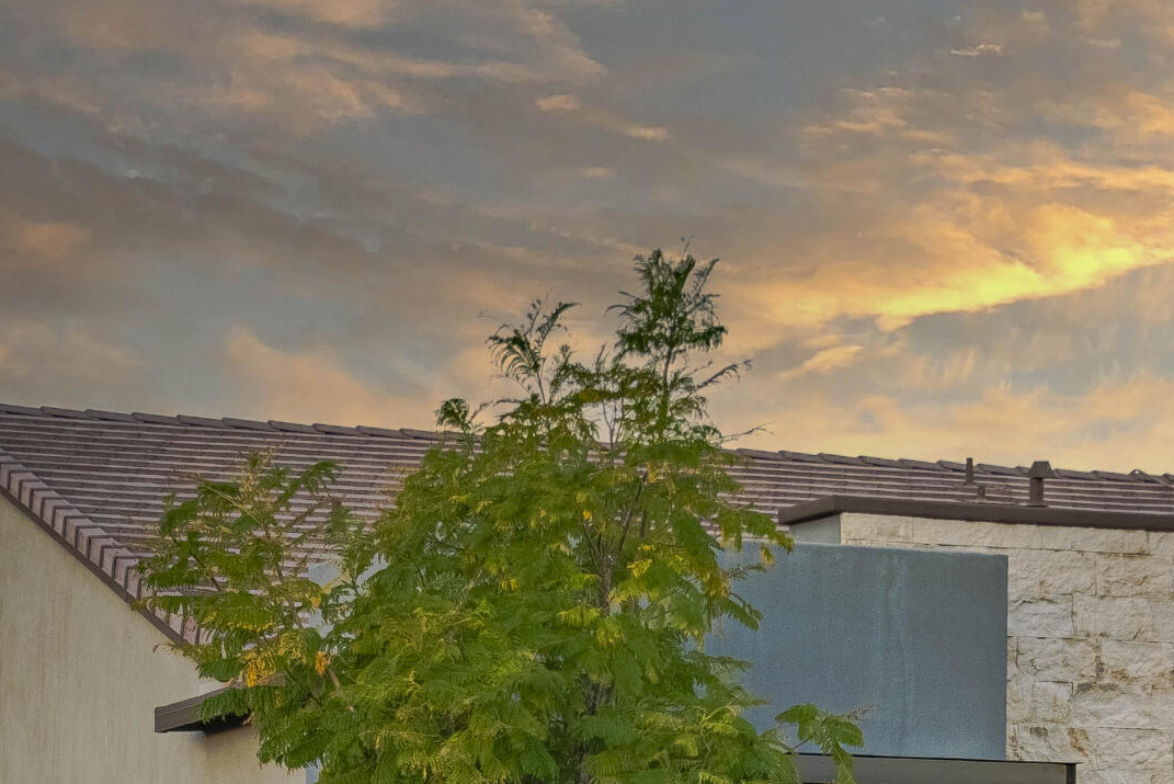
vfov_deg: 10.7
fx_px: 4110
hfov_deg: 16.3
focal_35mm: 126
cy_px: 999
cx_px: 622
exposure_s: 1/1000
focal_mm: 30
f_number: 8
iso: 250
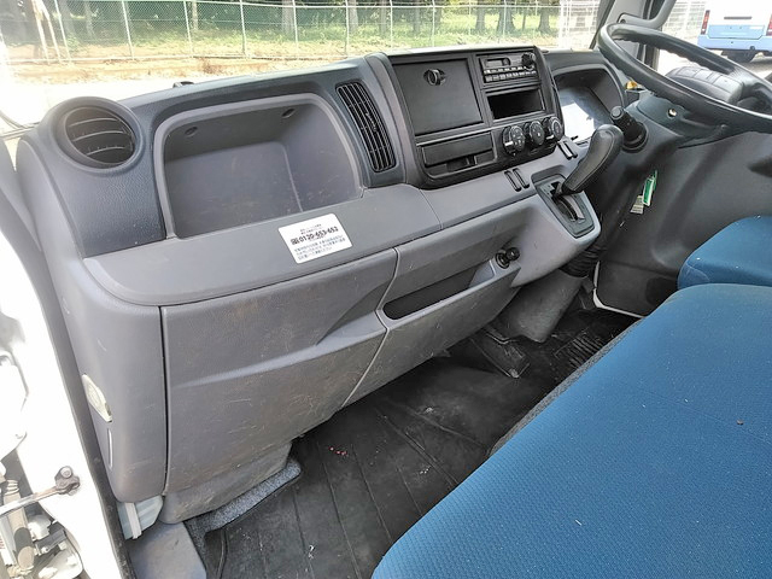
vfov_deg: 51.4
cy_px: 290
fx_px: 602
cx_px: 386
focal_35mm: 27
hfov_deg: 65.3
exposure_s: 1/139
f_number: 2.2
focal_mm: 3.46
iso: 60
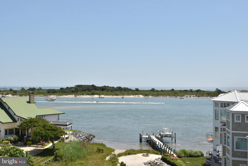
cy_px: 83
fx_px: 290
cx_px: 124
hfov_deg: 46.4
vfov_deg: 31.9
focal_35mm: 42
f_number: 14
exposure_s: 1/800
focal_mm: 28
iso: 640
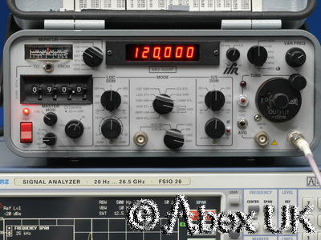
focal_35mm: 154
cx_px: 160
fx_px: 1428
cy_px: 120
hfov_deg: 12.8
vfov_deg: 9.6
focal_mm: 77
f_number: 9
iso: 400
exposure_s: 1/2.5
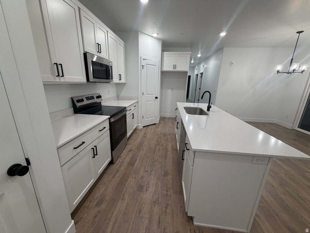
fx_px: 125
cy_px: 116
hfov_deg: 102.1
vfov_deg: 85.7
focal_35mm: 14
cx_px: 155
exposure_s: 1/120
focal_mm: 2.22
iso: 200
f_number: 2.2
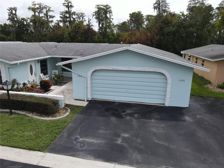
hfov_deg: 71.6
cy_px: 84
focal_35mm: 24
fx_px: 155
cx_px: 112
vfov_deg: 56.8
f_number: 2.8
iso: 100
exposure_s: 1/500
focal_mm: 4.5
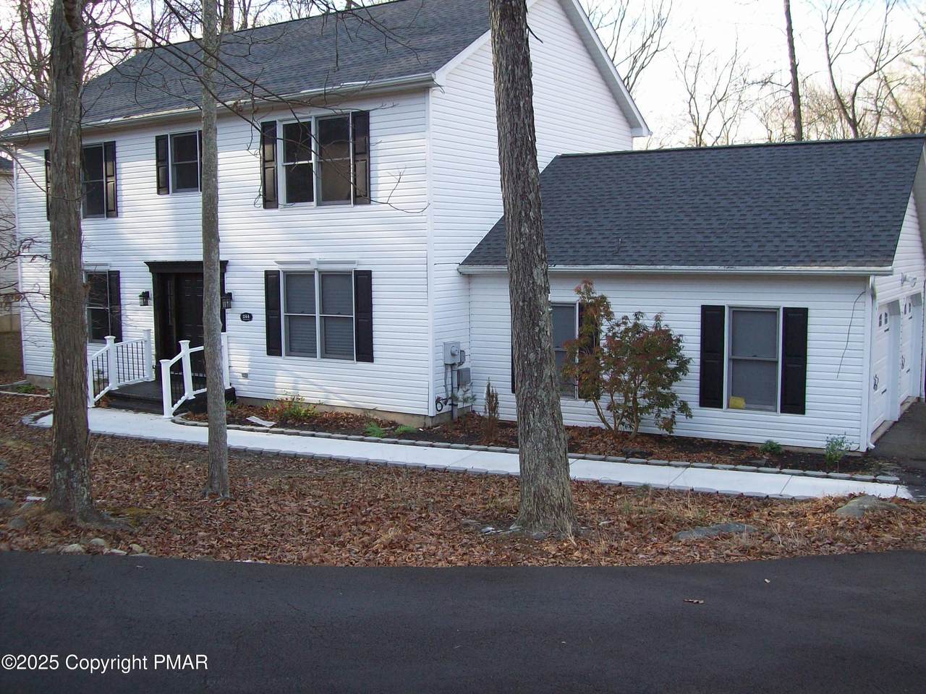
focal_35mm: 36
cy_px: 347
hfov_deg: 51.4
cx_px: 463
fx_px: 963
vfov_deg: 39.7
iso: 80
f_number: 2.7
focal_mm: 6
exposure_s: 1/161
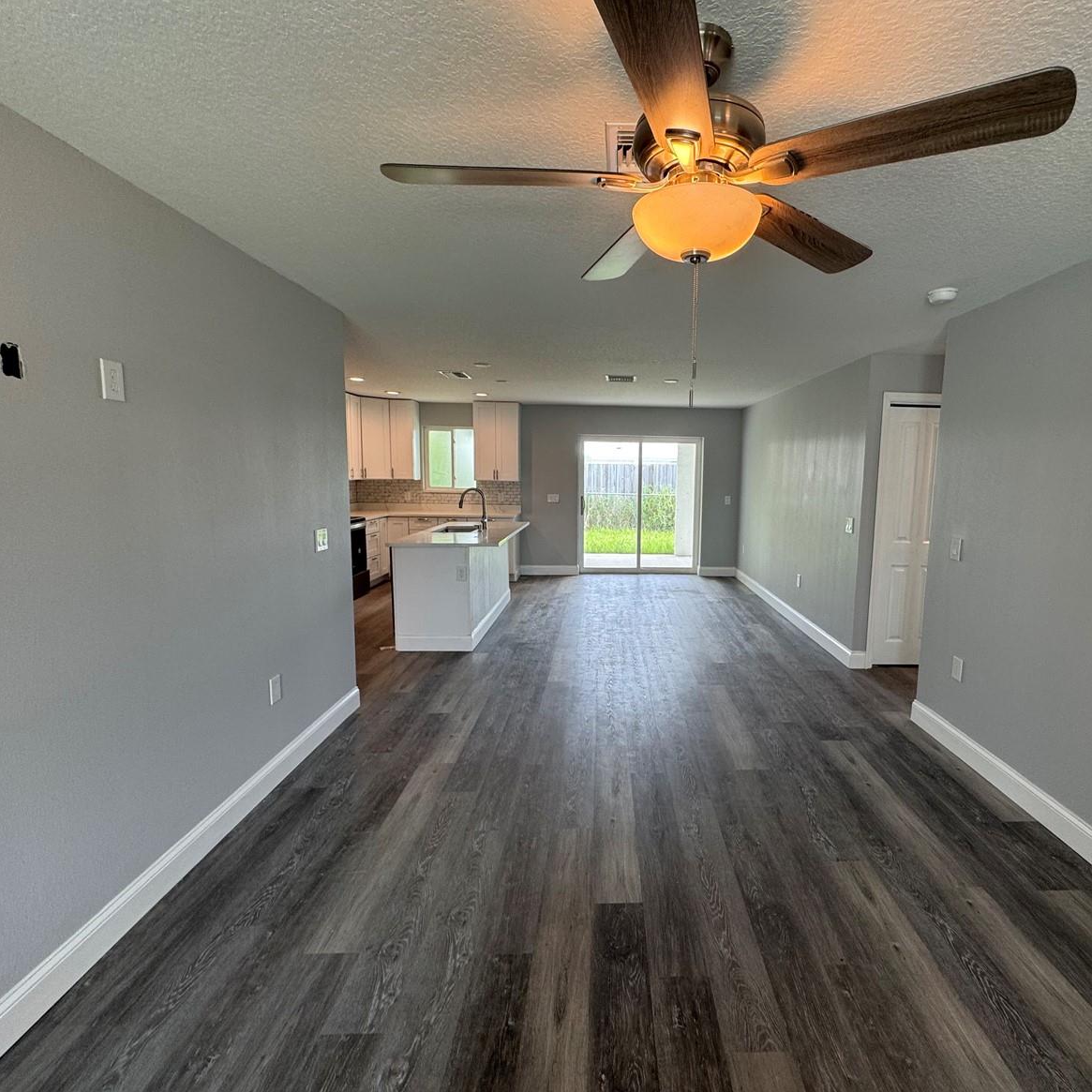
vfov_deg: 84.0
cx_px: 628
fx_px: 607
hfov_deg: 83.4
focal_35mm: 17
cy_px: 546
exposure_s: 1/120
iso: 80
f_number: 2.2
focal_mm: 2.22
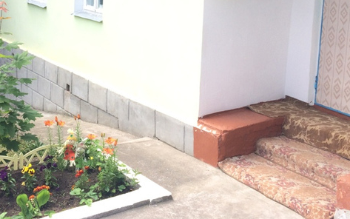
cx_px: 122
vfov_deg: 24.2
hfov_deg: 38.5
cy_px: 25
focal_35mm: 52
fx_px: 496
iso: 32
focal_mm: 4.15
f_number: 2.2
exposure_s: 1/746
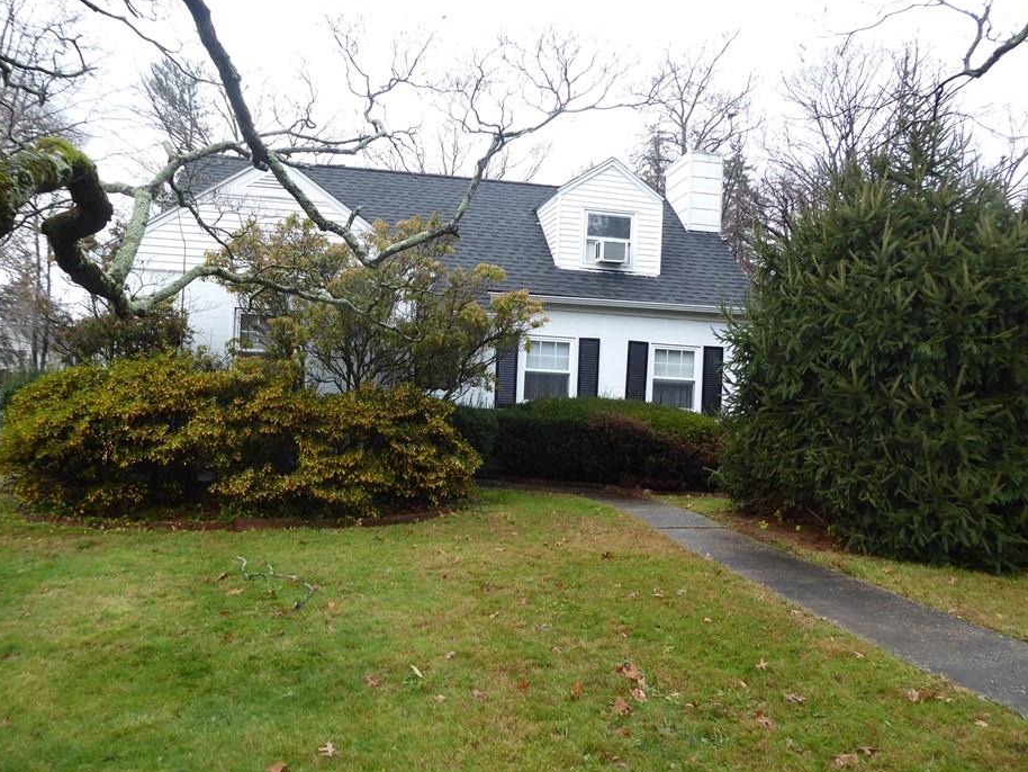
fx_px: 832
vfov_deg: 49.8
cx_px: 480
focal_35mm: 28
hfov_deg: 63.4
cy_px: 400
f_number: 3.3
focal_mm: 4.3
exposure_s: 1/100
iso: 80
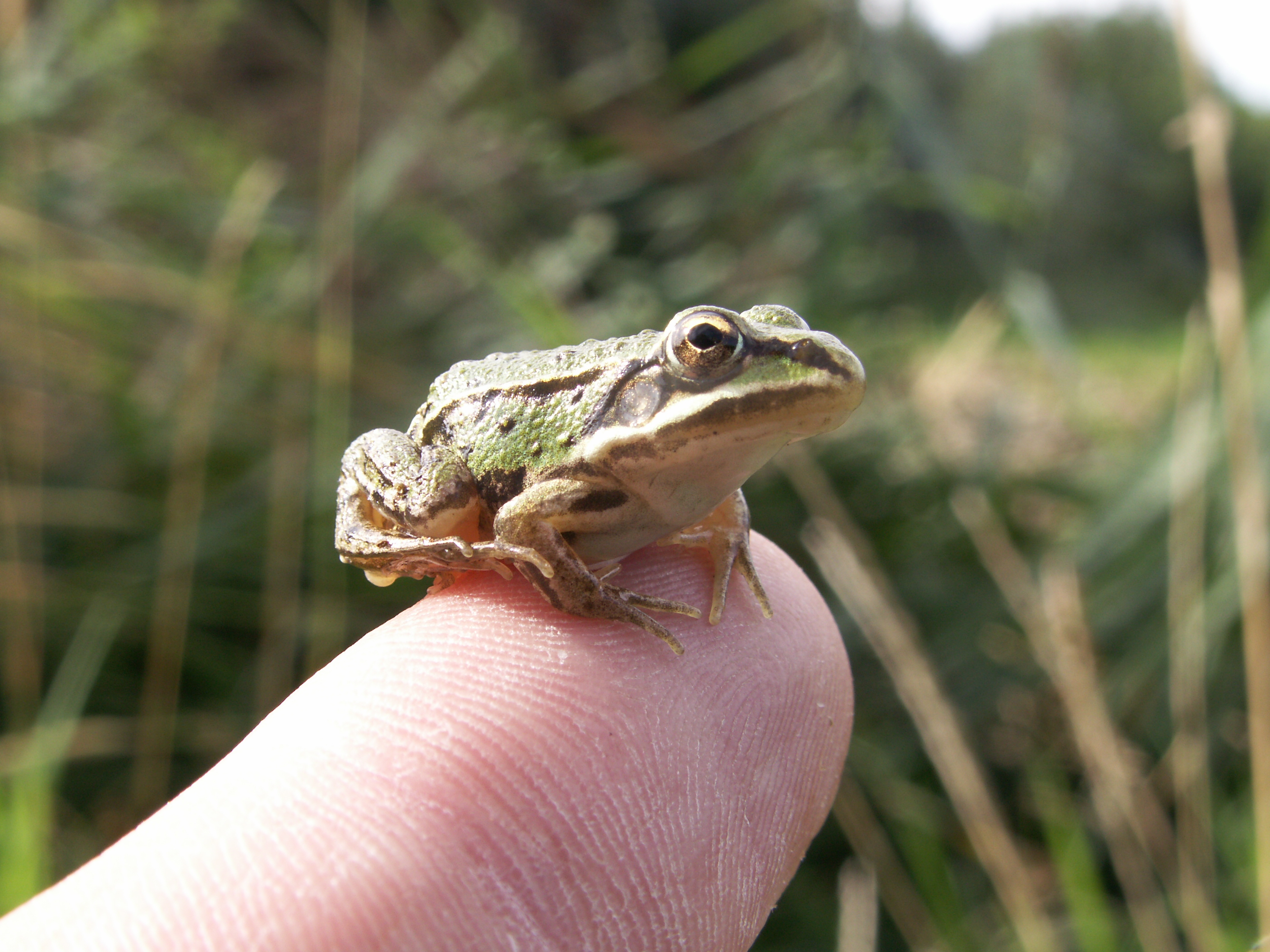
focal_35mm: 62
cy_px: 476
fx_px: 2275
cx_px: 635
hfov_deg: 31.2
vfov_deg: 23.7
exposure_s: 1/100
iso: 50
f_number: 5.6
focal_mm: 10.28
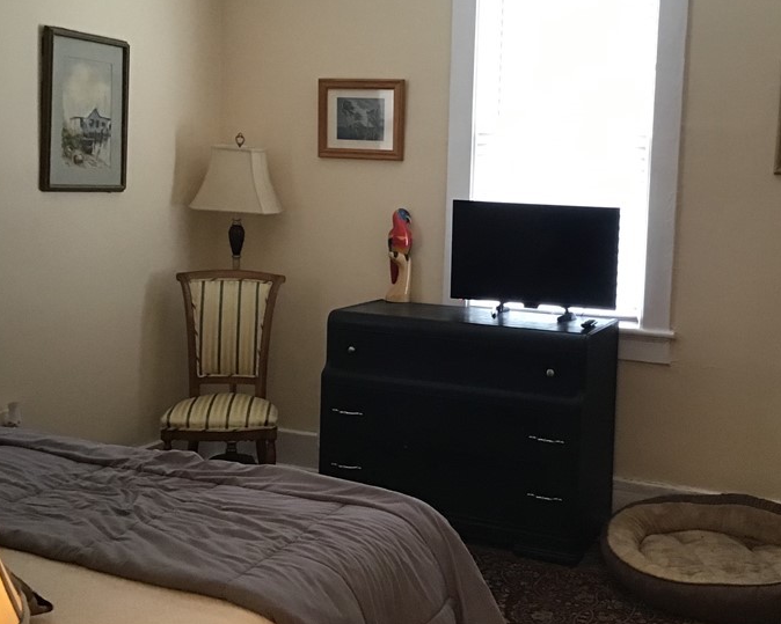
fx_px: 1063
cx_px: 468
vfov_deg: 32.7
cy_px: 266
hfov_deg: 40.2
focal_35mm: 46
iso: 100
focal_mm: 3.3
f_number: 2.4
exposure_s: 1/30
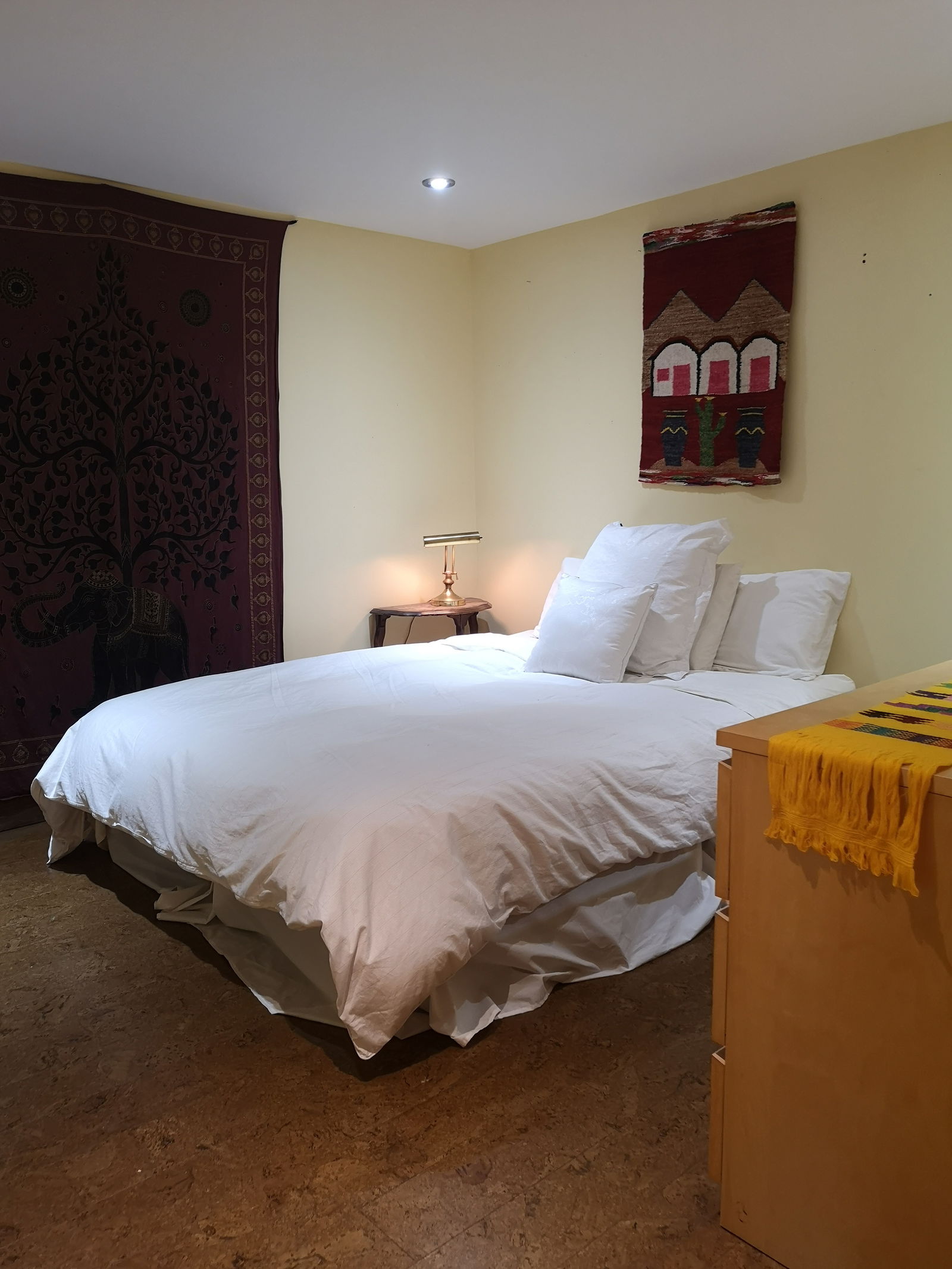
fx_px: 990
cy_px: 634
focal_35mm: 27
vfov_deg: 65.3
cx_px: 476
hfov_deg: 51.4
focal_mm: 5.58
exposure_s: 1/30
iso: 200
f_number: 1.8
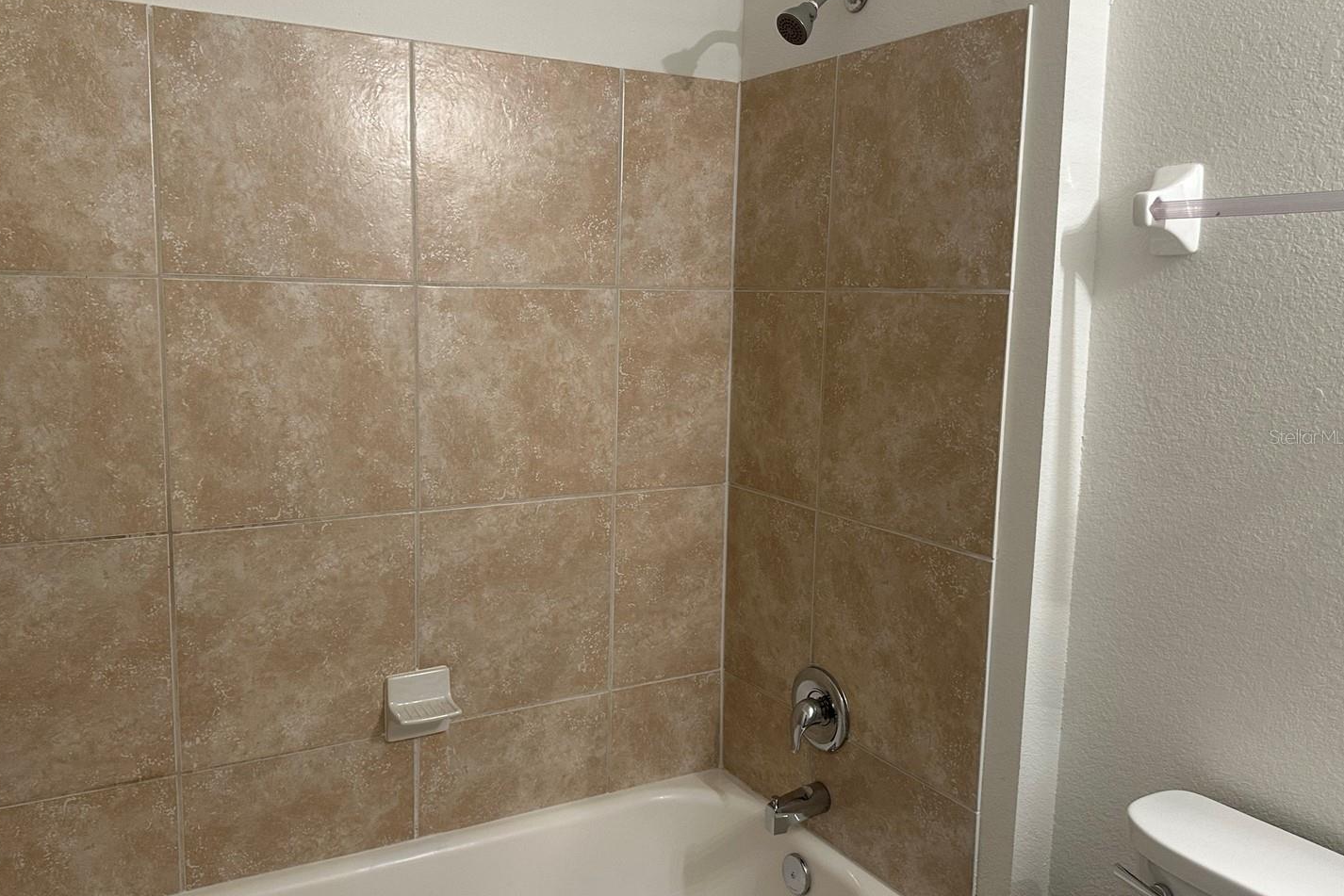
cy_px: 436
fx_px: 1045
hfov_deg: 65.3
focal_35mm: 28
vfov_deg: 46.4
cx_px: 604
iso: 200
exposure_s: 1/60
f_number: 1.78
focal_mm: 6.86
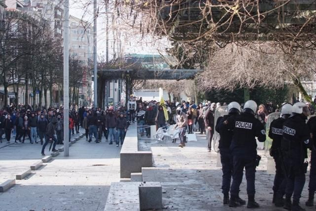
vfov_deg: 13.1
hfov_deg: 19.4
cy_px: 106
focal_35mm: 105
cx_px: 158
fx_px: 922
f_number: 6.3
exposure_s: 1/250
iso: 500
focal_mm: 70
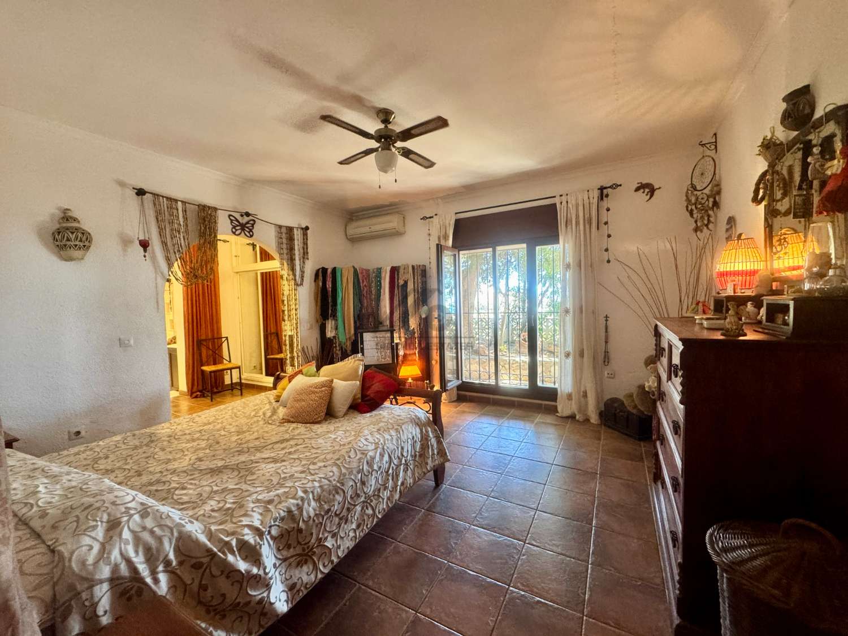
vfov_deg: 85.7
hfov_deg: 102.1
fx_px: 343
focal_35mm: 14
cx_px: 424
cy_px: 318
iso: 400
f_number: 2.2
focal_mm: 2.22
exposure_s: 1/50
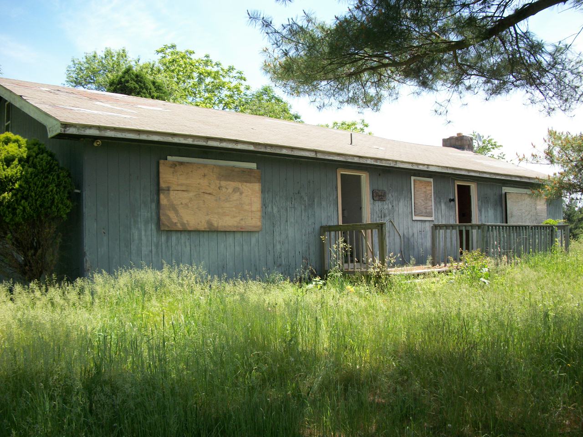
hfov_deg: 56.8
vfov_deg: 44.2
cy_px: 218
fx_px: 539
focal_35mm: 32
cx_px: 292
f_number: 8.8
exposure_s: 1/80
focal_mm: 5.7
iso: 80
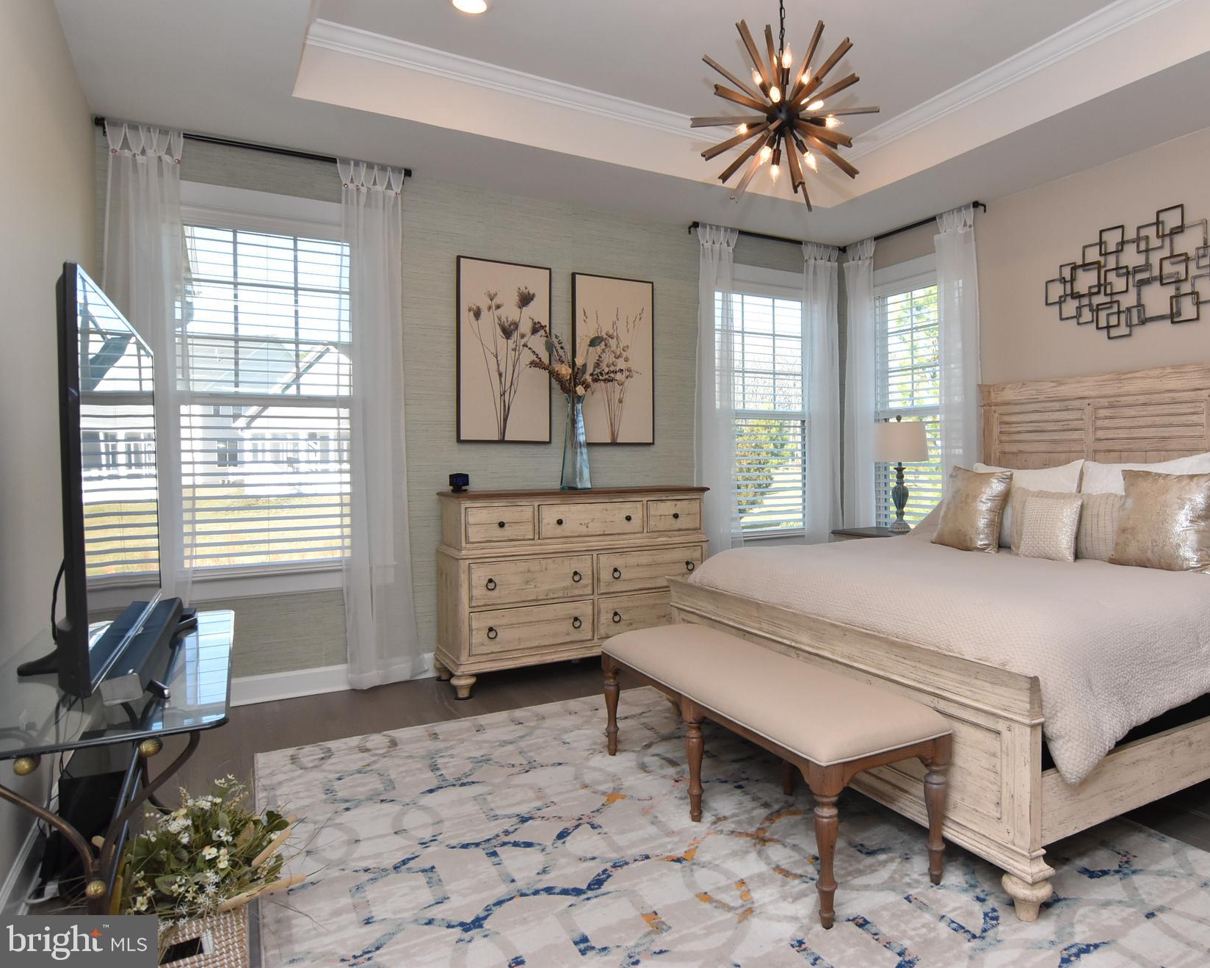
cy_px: 466
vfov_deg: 65.5
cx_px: 746
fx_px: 752
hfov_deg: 76.4
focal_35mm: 21
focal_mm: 12
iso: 800
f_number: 10
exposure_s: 1/125
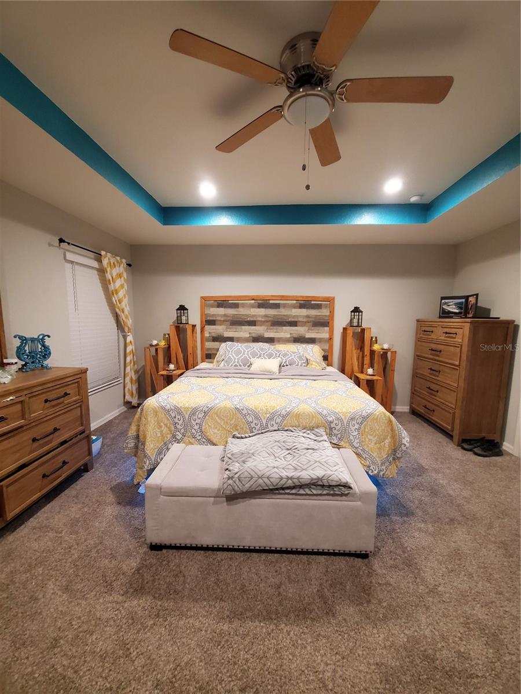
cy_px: 347
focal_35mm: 13
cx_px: 260
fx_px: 261
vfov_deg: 106.2
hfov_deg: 89.9
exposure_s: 1/30
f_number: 2.2
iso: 500
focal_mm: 1.8
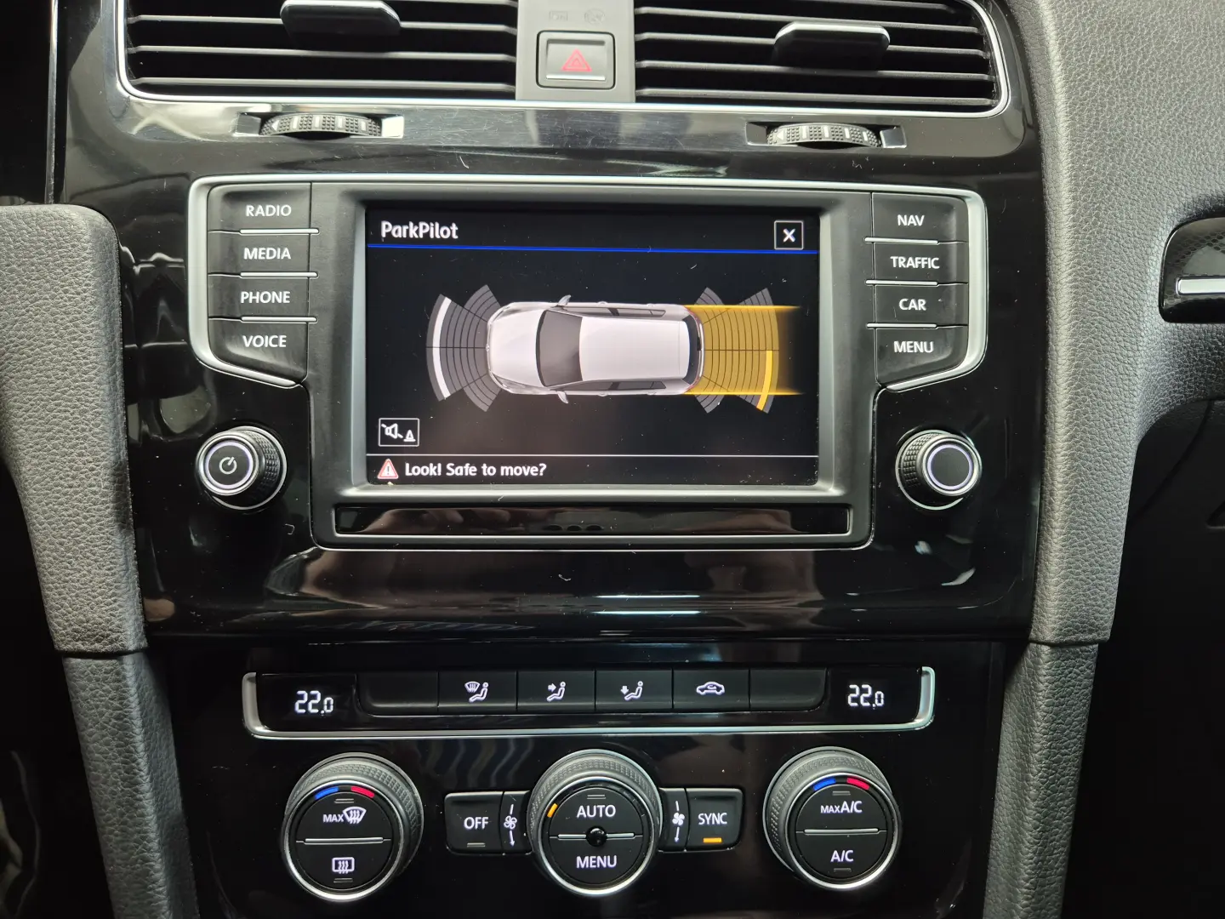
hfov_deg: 73.9
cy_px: 460
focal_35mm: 23
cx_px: 612
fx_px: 814
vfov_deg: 58.9
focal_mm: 5.4
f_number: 1.8
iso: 500
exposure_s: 1/32
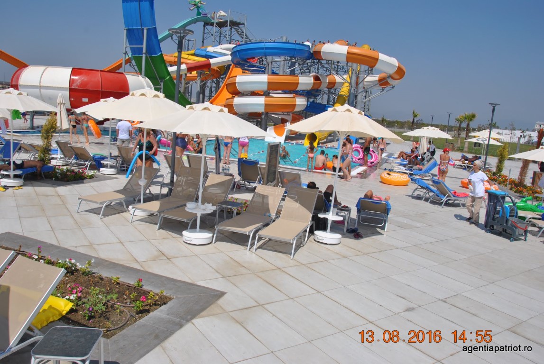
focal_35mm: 27
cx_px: 272
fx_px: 409
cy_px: 182
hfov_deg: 67.3
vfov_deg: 48.1
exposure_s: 1/400
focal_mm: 18
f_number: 10
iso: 100
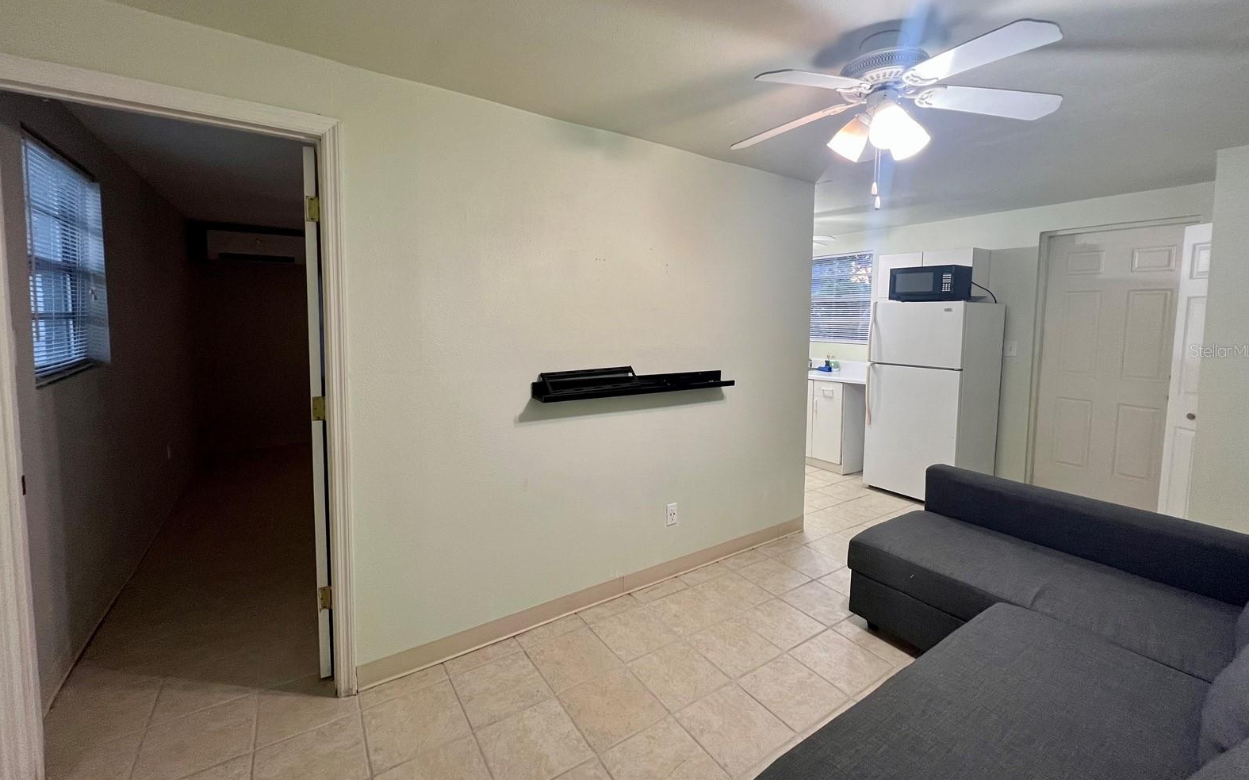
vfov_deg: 78.4
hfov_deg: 105.3
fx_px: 476
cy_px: 350
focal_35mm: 14
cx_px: 630
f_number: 1.8
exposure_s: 1/120
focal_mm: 1.57
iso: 200
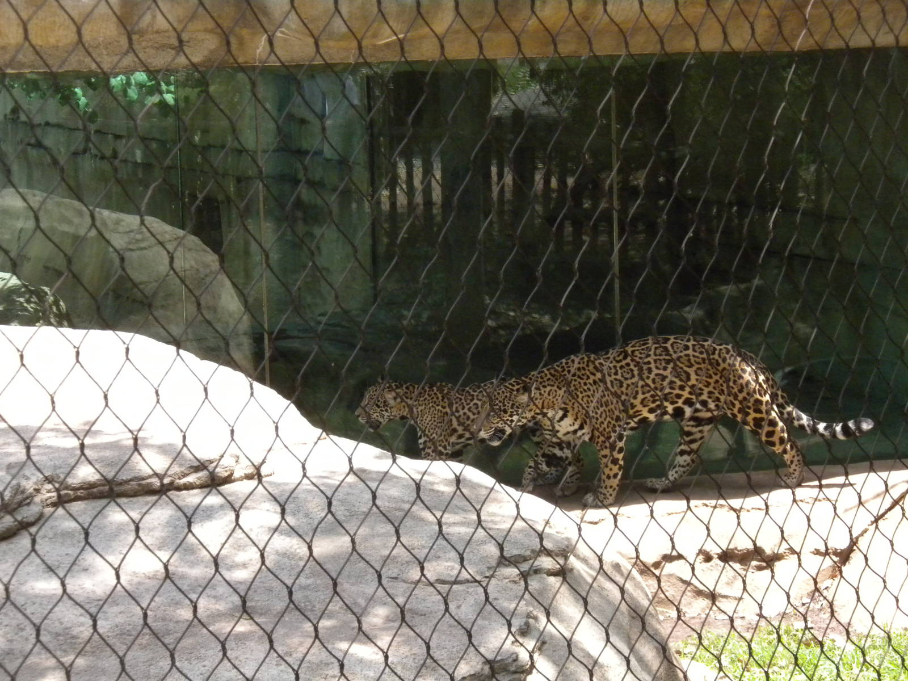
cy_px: 340
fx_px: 2623
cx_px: 454
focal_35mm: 100
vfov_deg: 14.8
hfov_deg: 19.6
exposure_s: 1/560
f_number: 5.1
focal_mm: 17.7
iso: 400
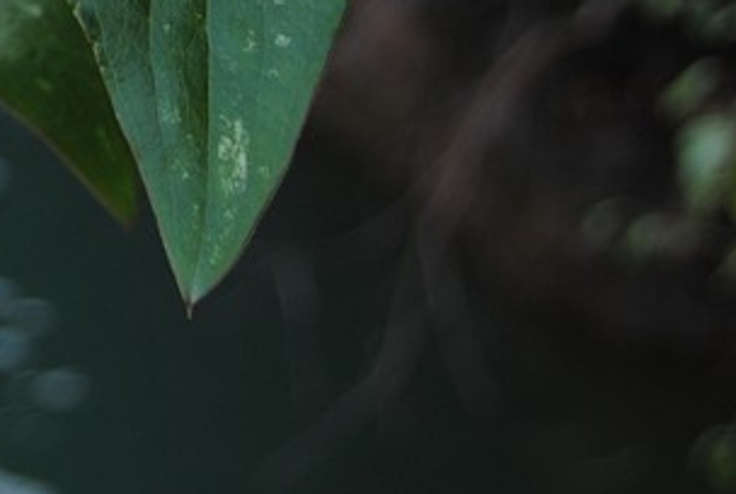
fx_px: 3502
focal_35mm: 171
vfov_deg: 7.8
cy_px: -414
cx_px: -599
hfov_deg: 11.2
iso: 100
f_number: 4
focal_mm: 29
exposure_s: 1/160
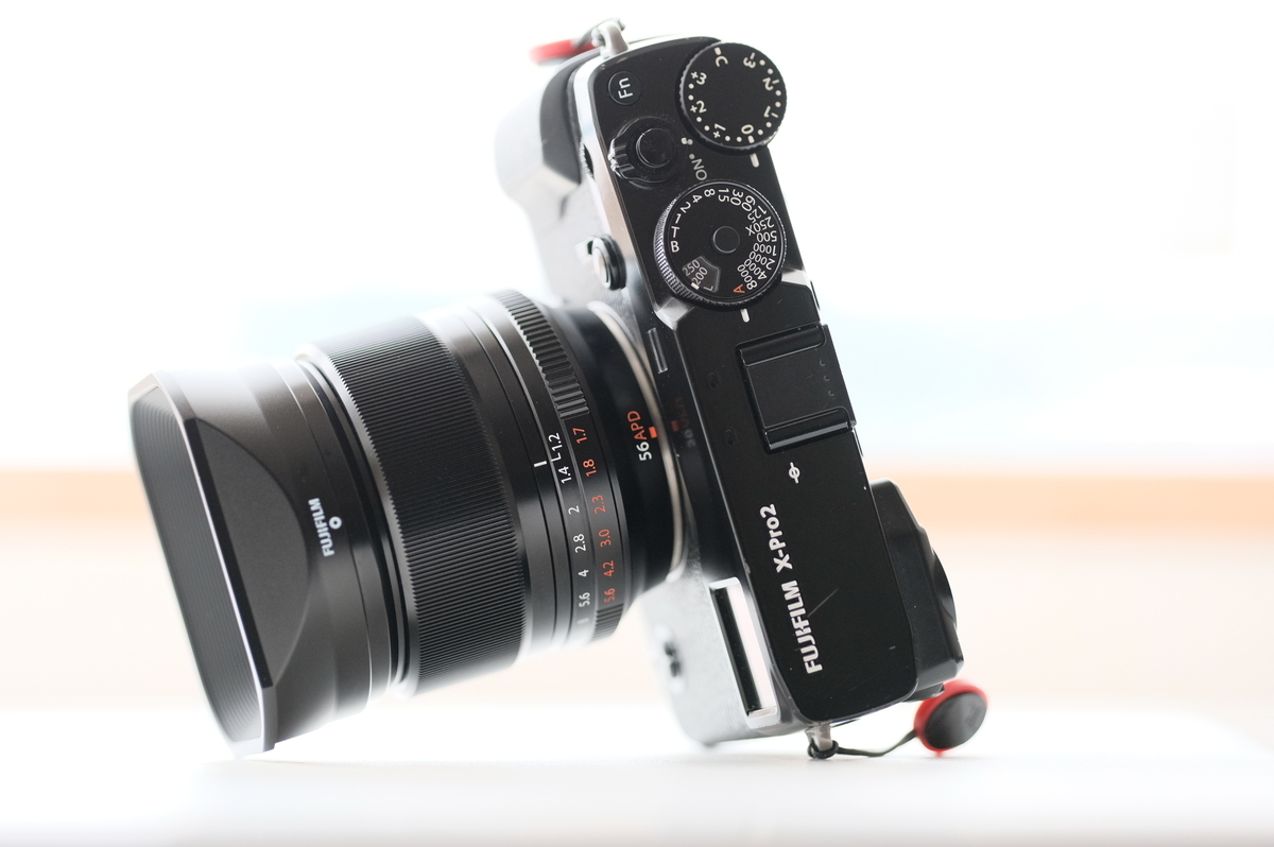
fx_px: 4773
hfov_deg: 15.2
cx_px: 637
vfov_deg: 10.1
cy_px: 424
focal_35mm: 135
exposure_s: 1/240
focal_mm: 90
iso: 1600
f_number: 2
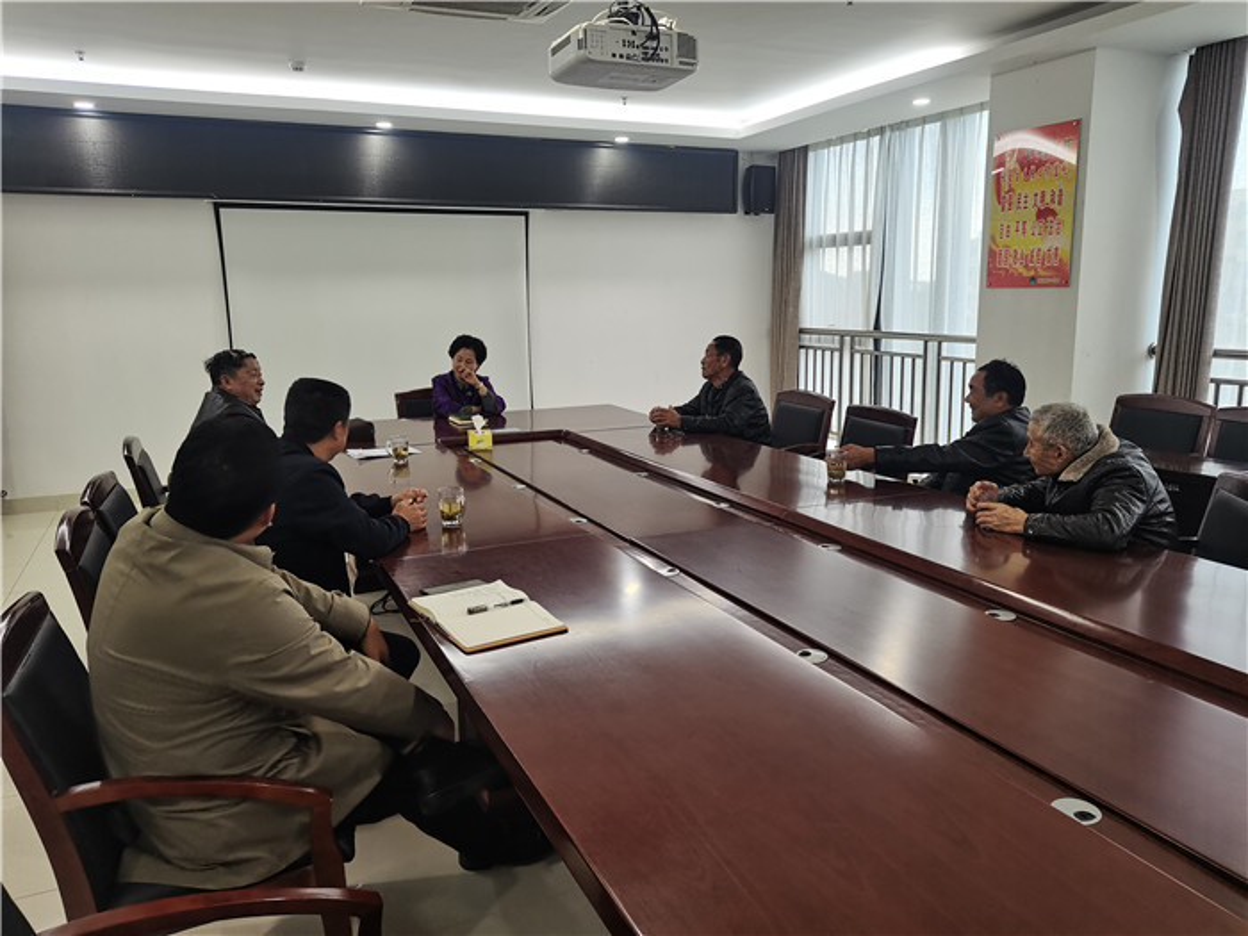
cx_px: 624
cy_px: 468
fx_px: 937
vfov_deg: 53.1
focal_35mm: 26
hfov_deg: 67.3
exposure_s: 1/120
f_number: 1.8
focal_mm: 5.58
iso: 400
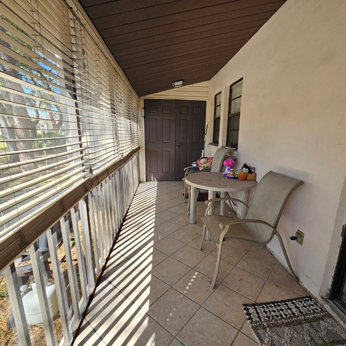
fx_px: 181
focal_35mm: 16
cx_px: 185
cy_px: 175
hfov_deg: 87.3
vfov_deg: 87.4
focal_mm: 2.2
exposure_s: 1/359
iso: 125
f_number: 2.2
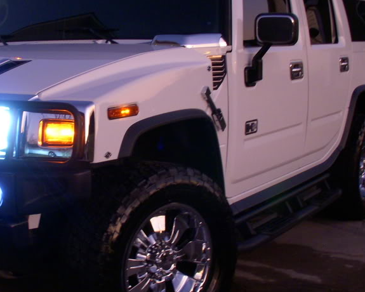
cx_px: 119
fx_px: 713
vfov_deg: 23.1
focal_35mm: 66
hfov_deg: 28.5
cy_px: 142
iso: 200
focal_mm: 6.3
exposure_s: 1/10
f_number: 3.3
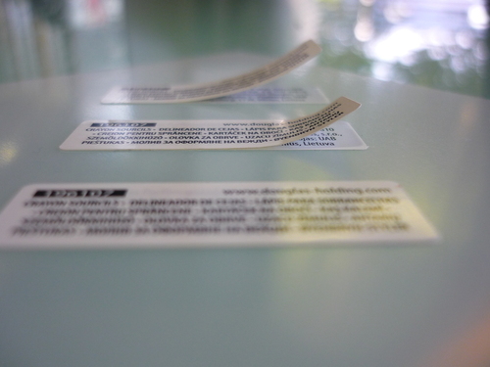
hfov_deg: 55.4
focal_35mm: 33
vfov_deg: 42.9
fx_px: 467
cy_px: 184
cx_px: 245
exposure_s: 1/30
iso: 125
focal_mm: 5.5
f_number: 2.8
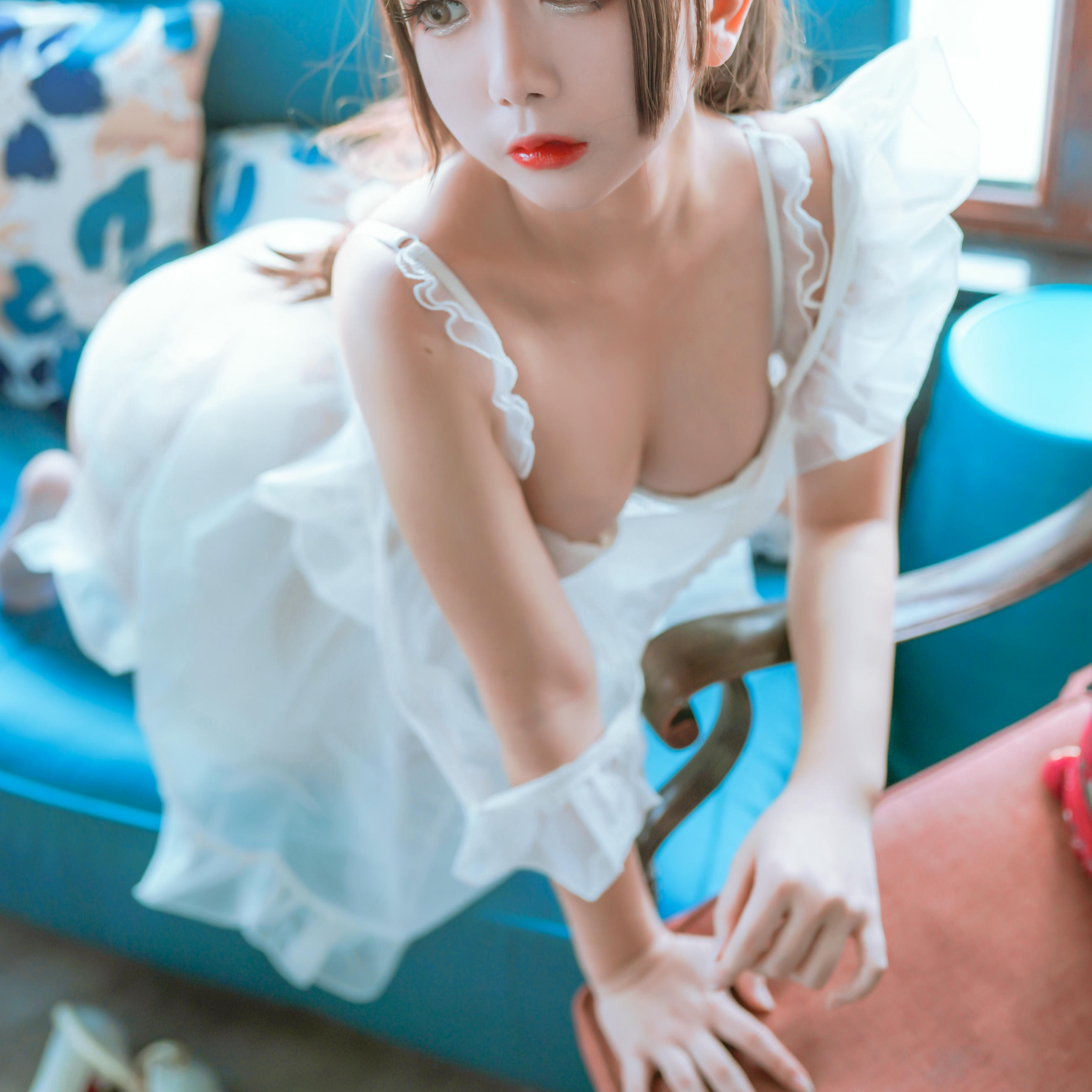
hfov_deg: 37.6
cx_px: 544
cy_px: 294
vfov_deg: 36.8
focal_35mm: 45
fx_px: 1606
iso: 320
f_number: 2.8
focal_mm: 35
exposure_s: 1/50
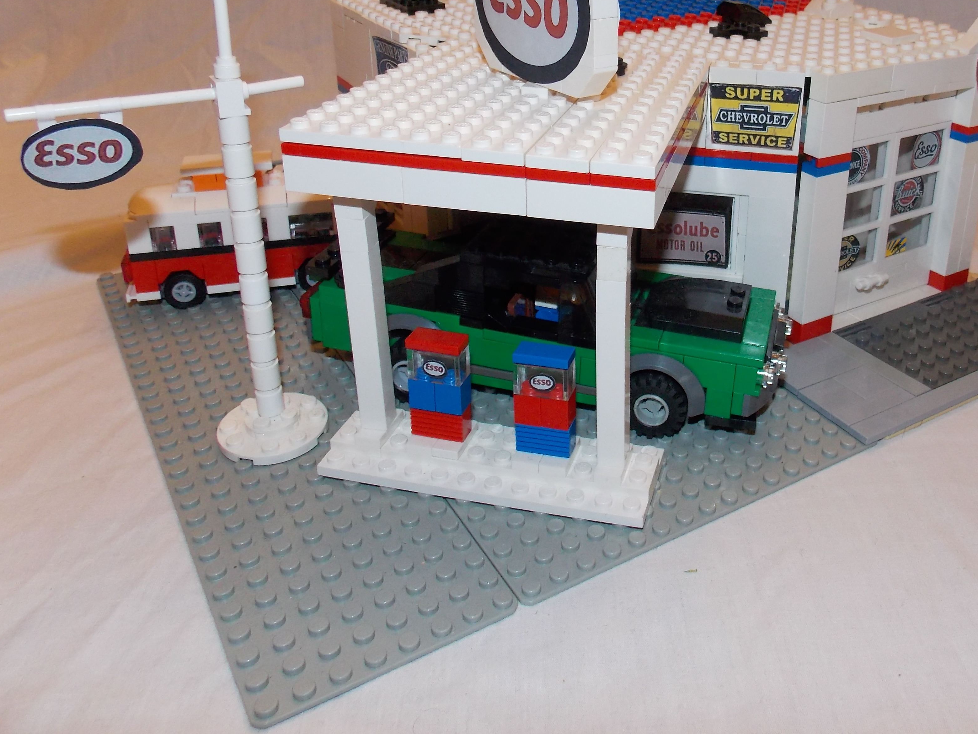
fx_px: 961
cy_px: 212
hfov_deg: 53.0
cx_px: 647
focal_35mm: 34
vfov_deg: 40.9
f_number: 3.1
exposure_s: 1/30
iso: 200
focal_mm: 4
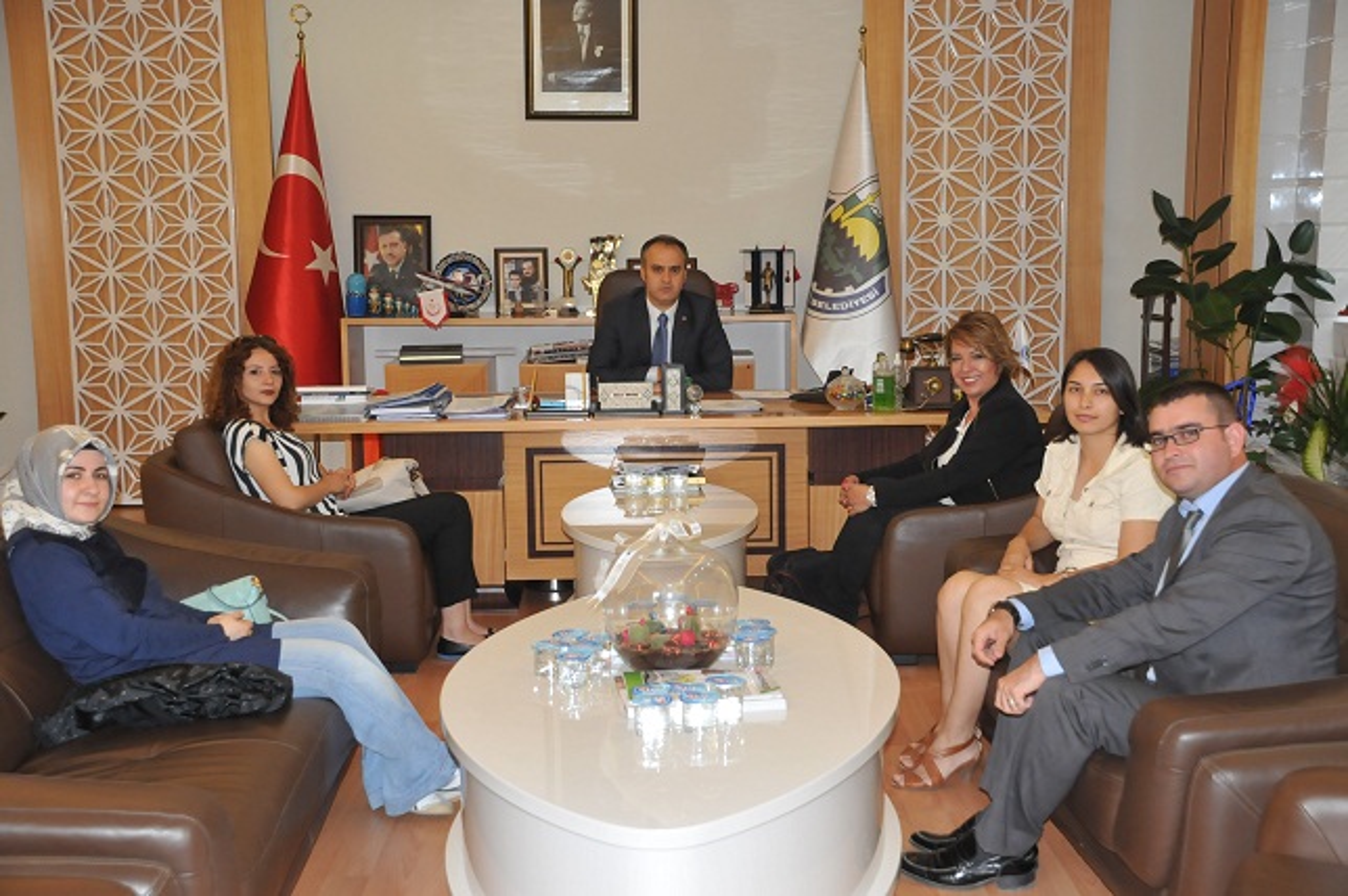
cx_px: 674
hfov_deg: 42.4
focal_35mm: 46
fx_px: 1739
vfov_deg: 28.9
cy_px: 448
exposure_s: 1/60
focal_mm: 31
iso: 800
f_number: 5
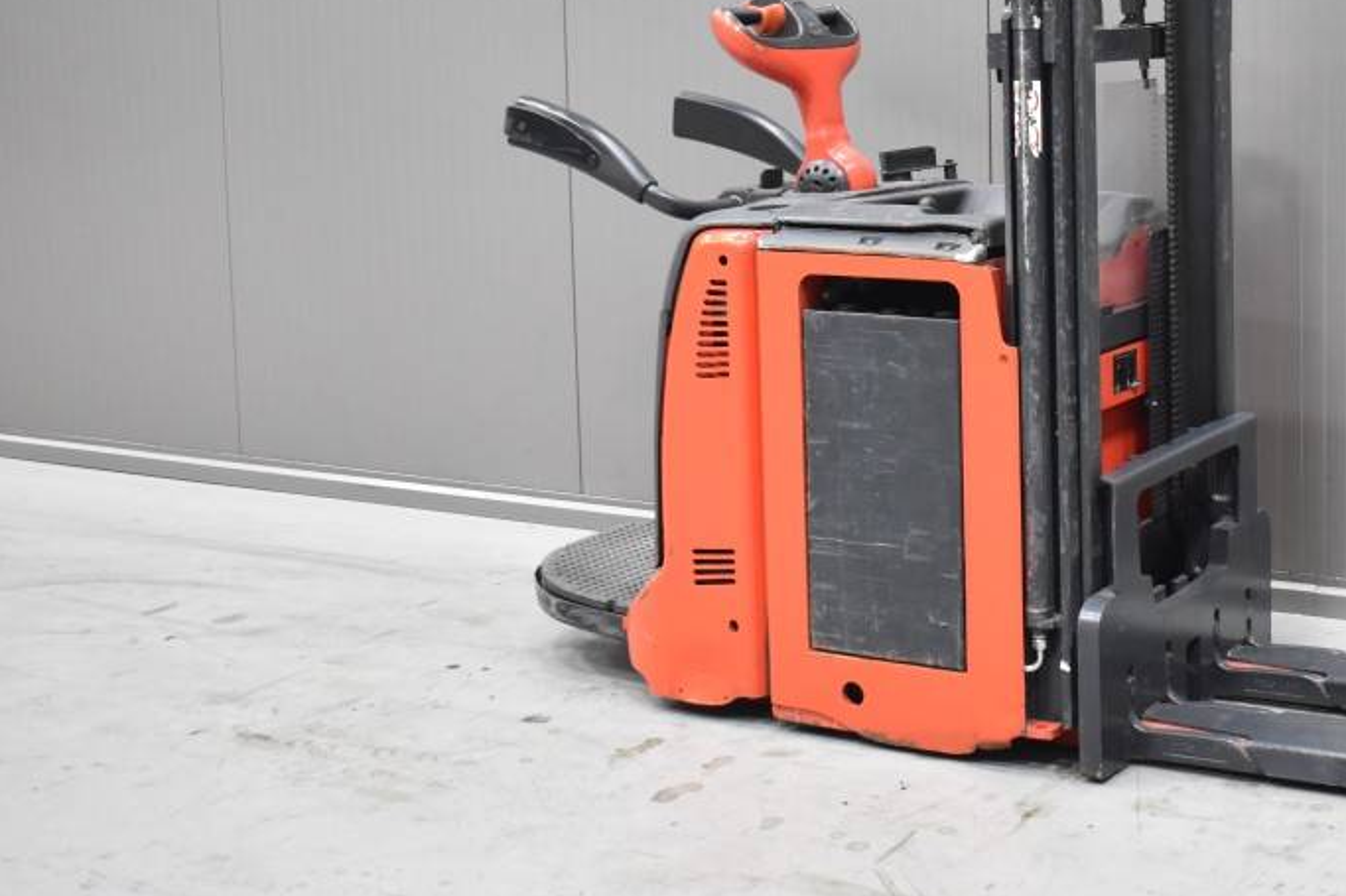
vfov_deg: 23.1
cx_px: 1115
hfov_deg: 33.3
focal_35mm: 58
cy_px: 223
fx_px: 2168
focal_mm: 22
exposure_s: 1/40
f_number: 4.5
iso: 1600
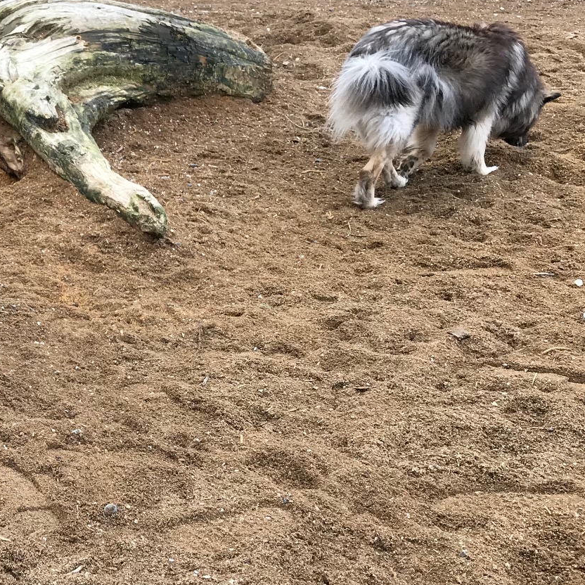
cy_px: 223
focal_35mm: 60
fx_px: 1147
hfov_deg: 26.0
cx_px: -88
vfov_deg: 28.5
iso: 20
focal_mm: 3.99
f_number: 1.8
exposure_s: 1/275
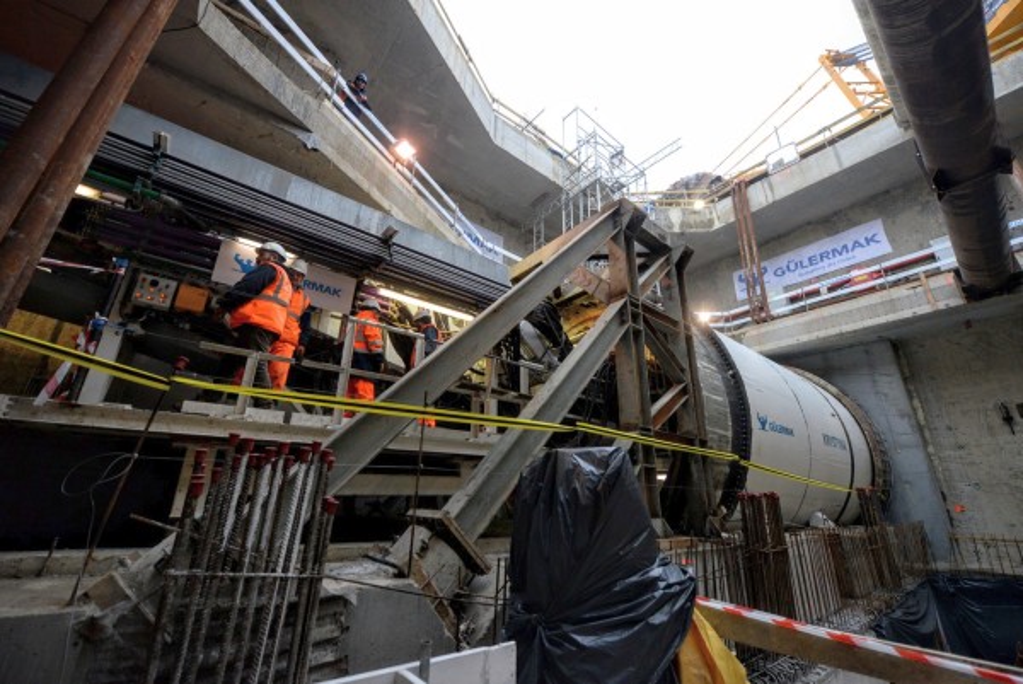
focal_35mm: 14
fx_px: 398
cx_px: 512
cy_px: 342
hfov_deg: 104.2
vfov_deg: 81.3
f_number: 2.8
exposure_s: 1/3200
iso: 2000
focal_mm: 14
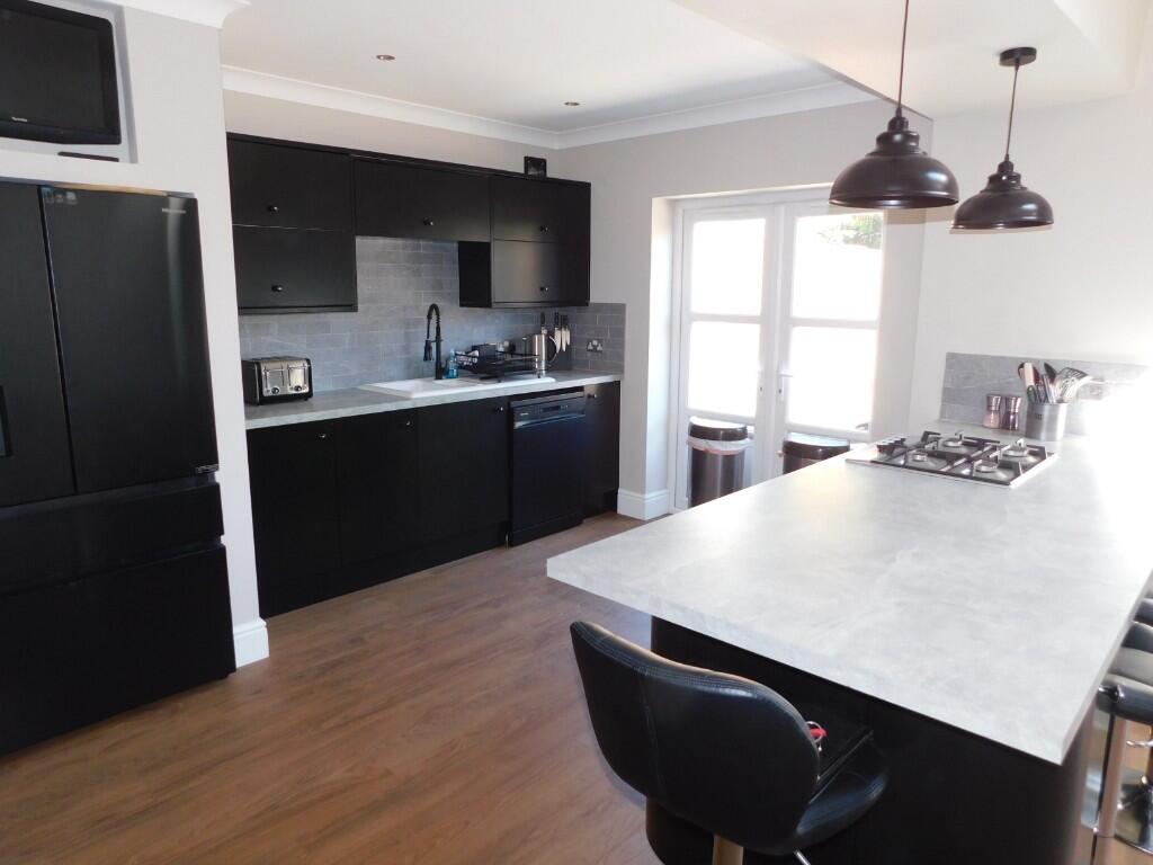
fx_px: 766
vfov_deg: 58.9
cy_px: 432
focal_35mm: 23
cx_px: 576
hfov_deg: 73.9
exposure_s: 1/30
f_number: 3
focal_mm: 4
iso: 200
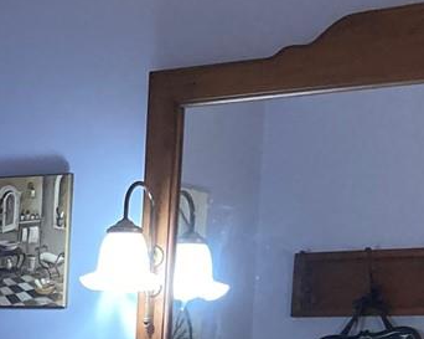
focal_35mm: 128
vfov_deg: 11.2
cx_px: -203
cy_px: 601
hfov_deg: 14.1
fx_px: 1605
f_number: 1.8
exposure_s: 1/60
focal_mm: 3.99
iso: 160
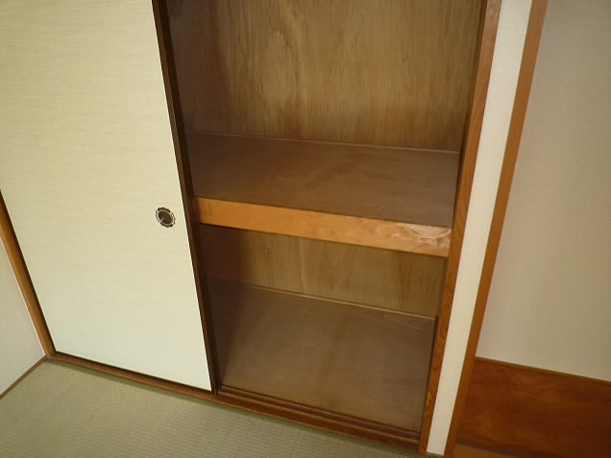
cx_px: 306
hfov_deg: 69.4
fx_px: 441
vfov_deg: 54.9
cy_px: 229
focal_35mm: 25
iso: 100
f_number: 2.8
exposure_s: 1/30
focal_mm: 4.4
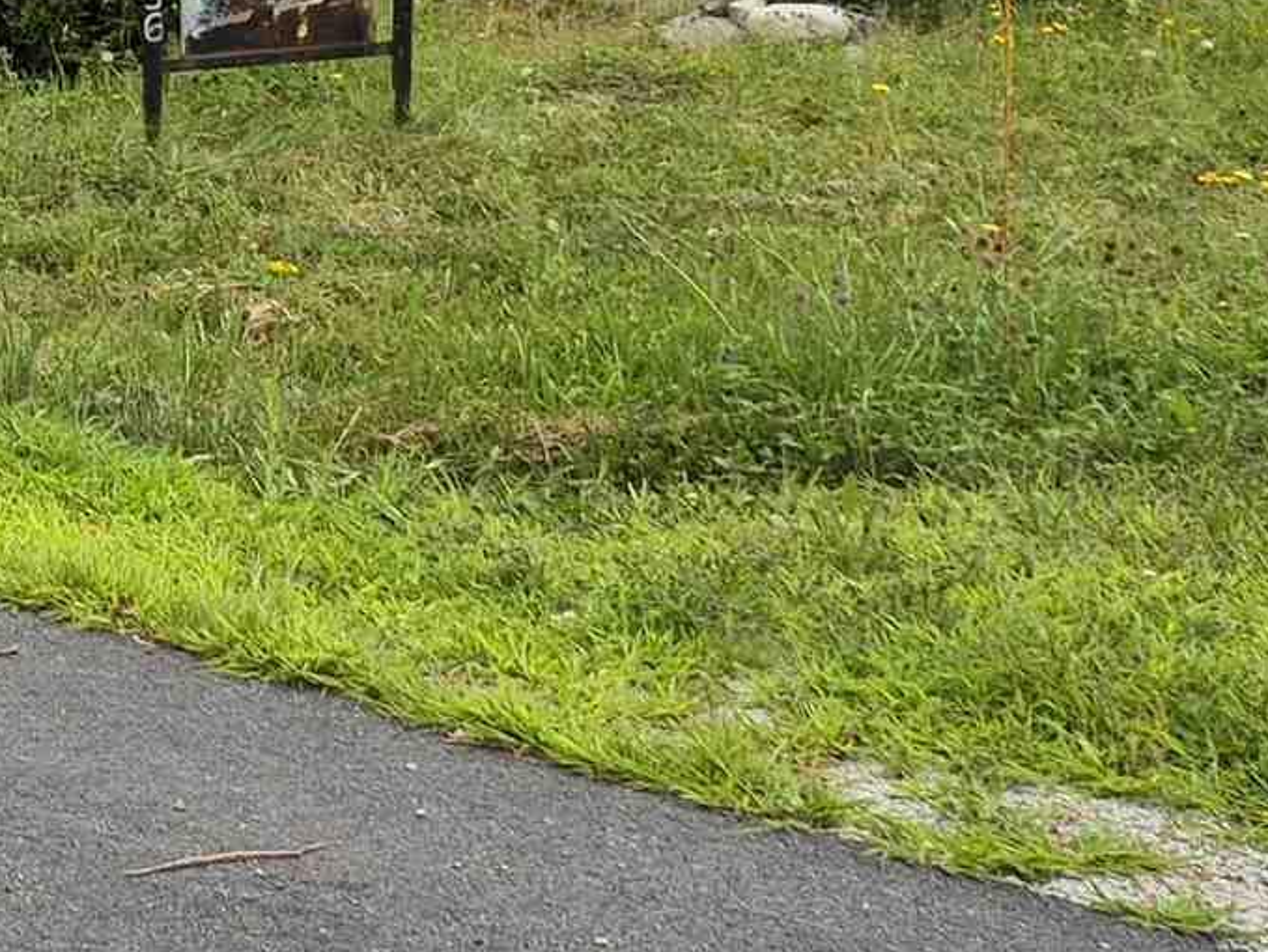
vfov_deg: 13.9
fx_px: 3812
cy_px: -134
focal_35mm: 104
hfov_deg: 16.8
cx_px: -726
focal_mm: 5.4
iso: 25
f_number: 1.8
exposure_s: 1/764
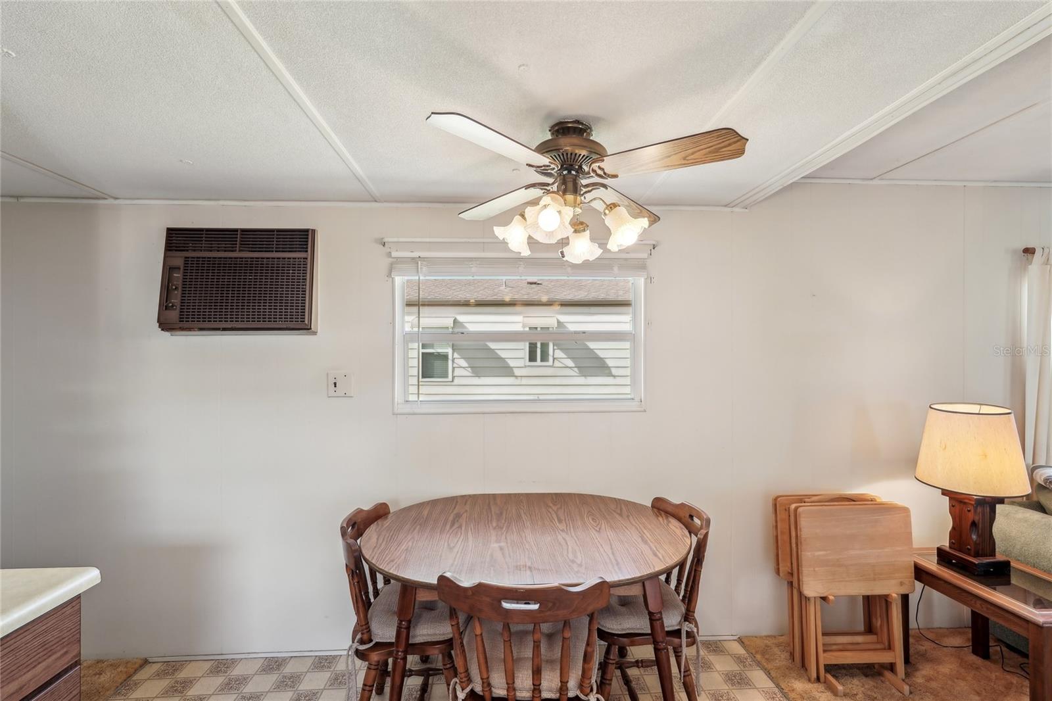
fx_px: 482
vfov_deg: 72.0
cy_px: 350
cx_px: 526
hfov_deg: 95.0
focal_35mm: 16
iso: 400
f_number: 8
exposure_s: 1/25
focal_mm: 16.5
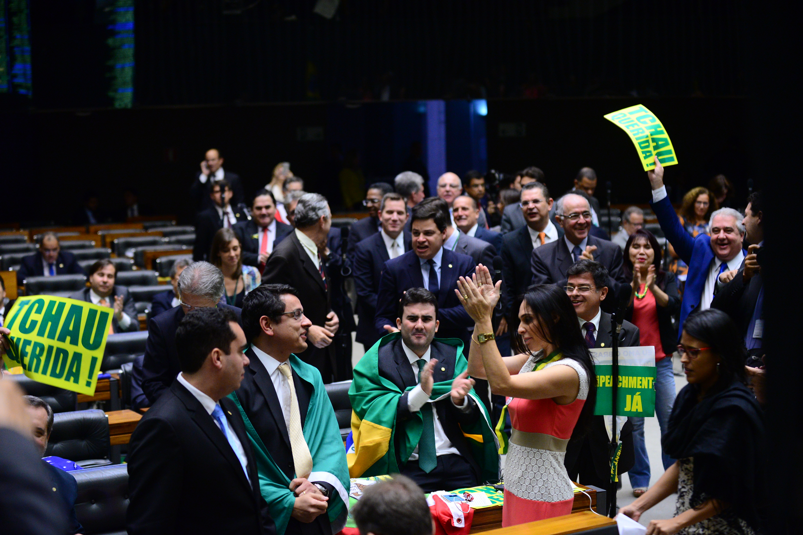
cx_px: 402
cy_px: 268
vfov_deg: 19.5
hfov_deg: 28.8
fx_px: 1561
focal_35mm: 70
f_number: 2.8
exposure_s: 1/160
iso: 2500
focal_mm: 70
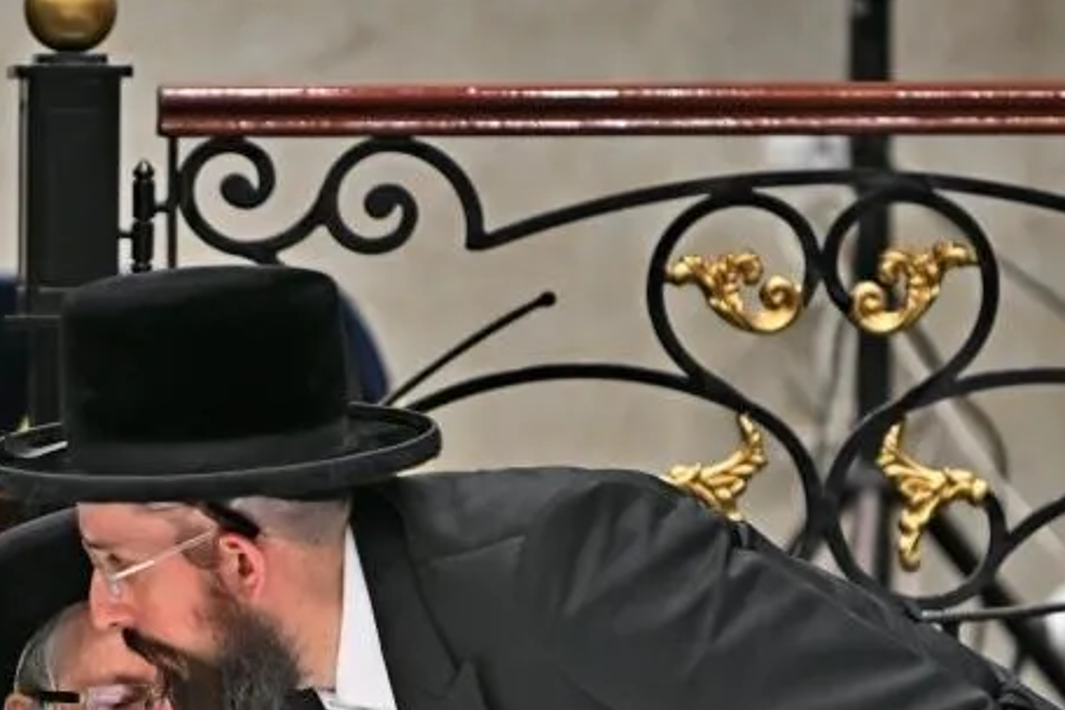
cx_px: -33
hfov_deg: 3.1
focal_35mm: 673
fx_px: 19908
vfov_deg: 2.0
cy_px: 640
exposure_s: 1/400
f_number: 2.8
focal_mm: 200
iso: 250
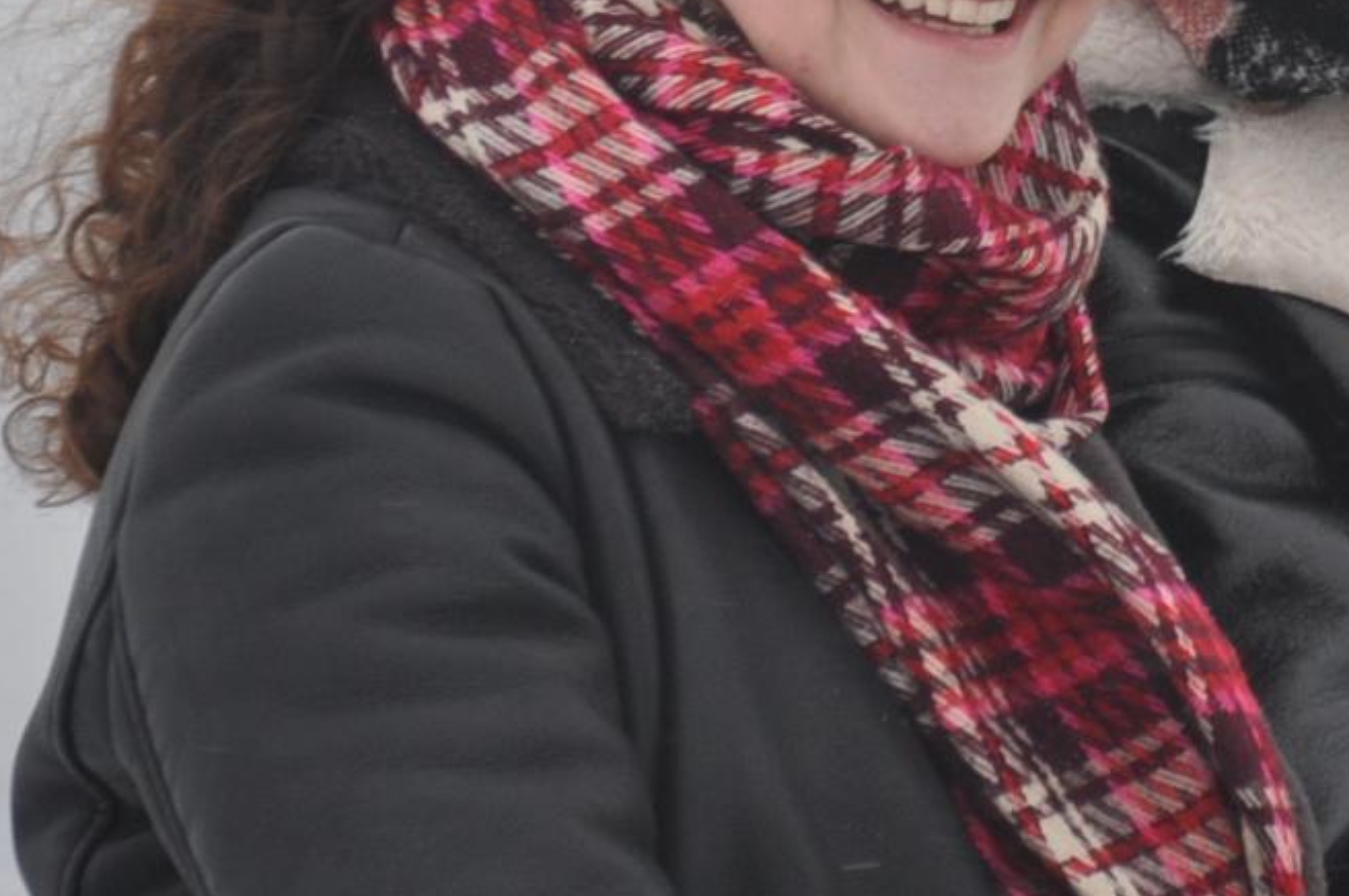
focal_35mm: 515
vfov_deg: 2.7
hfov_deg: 4.0
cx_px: 1966
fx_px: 19265
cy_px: -495
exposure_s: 1/500
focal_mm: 105
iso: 400
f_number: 5.6
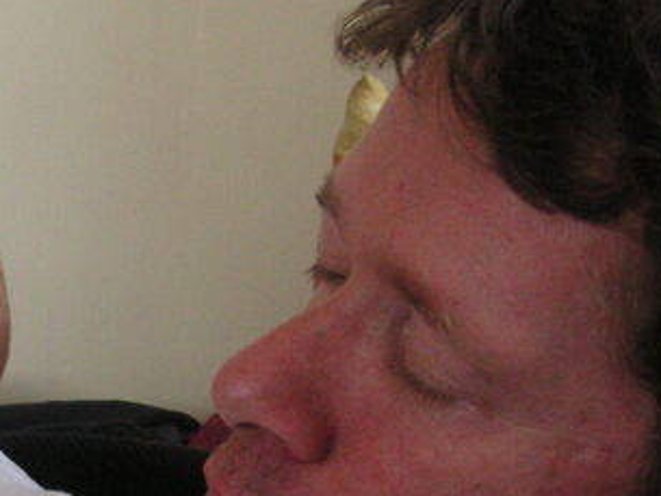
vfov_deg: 15.0
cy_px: 490
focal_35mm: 97
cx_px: -37
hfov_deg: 19.5
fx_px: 1853
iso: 125
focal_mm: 6.1
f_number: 2.8
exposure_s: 1/45
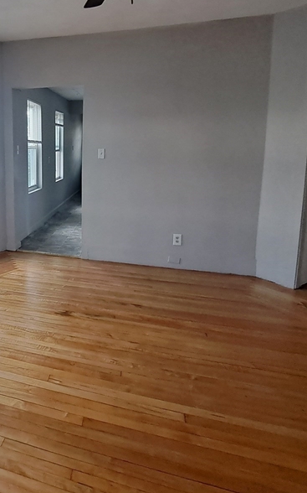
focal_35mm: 24
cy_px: 192
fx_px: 322
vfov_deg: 73.8
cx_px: 7
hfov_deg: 44.2
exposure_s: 1/40
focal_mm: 1.74
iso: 80
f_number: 2.2
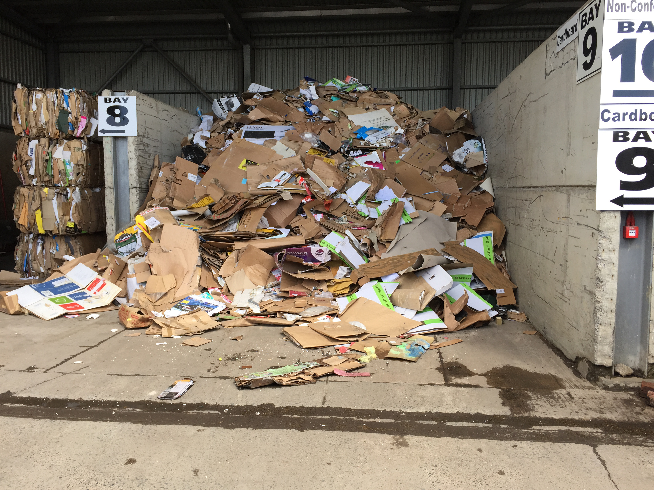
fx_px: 548
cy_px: 245
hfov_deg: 61.7
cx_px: 327
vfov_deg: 48.2
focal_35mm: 29
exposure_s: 1/439
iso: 32
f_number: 2.2
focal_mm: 4.15
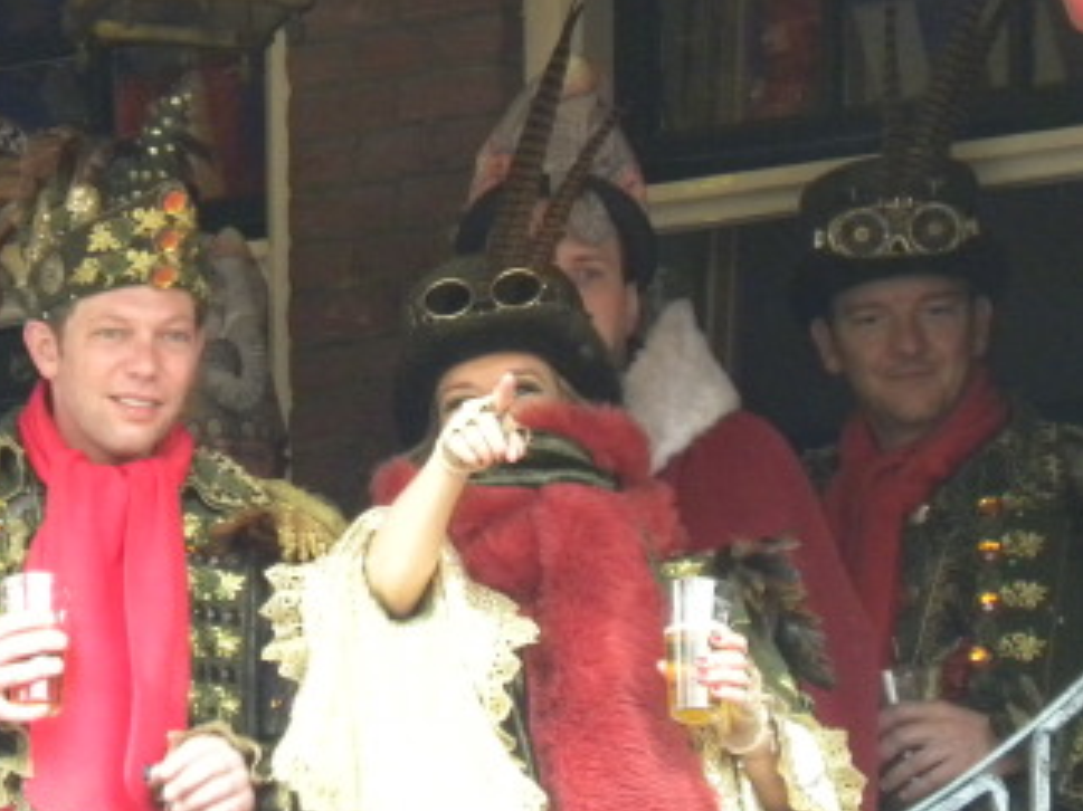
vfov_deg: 3.0
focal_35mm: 489
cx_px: 272
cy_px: 369
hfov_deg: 4.1
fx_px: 15293
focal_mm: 44
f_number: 4.5
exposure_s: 1/67.7
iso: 400
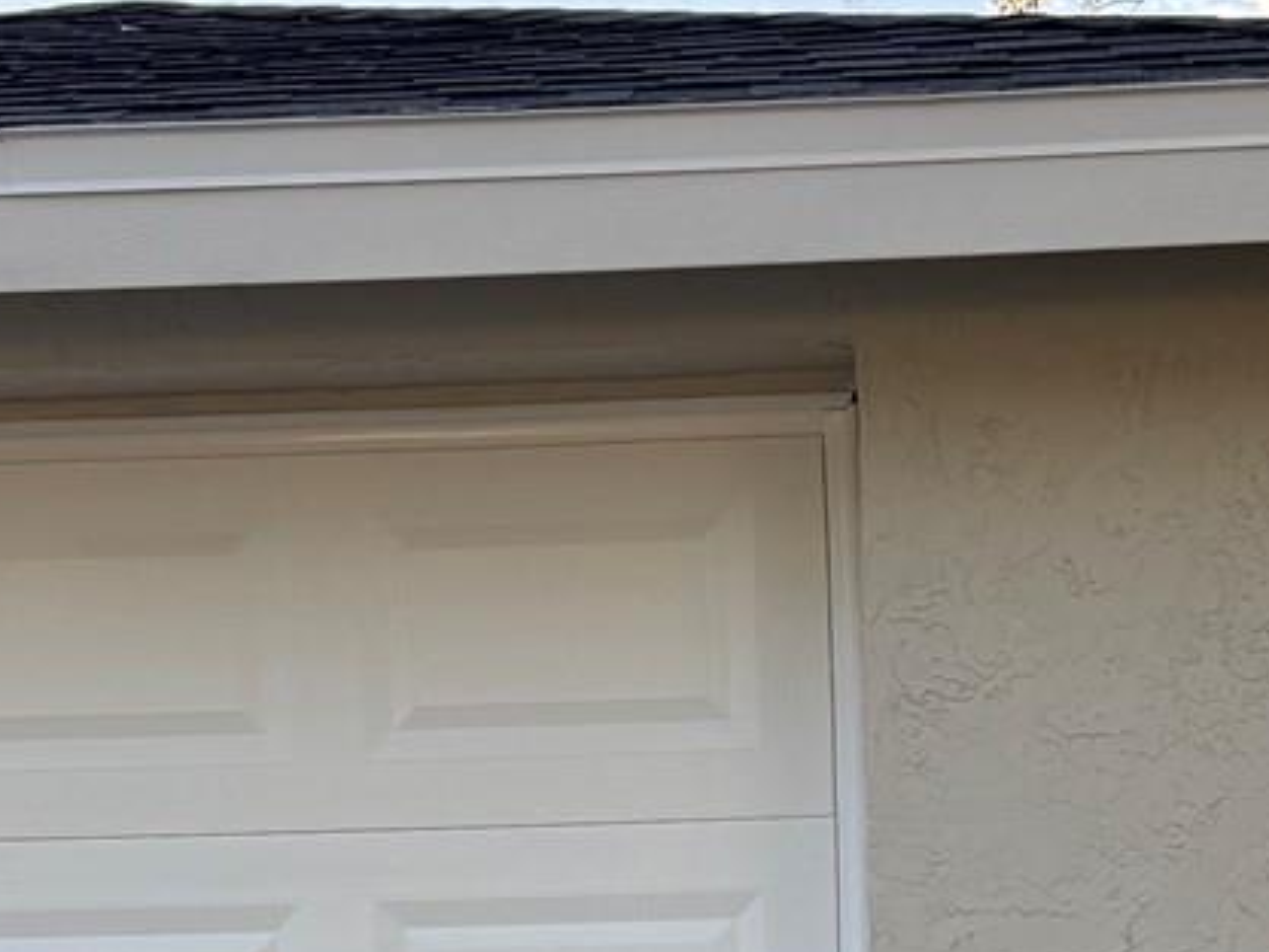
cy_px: 1408
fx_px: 3374
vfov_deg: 15.0
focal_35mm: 92
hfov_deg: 21.3
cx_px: 682
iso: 100
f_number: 1.78
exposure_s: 1/849
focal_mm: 6.76
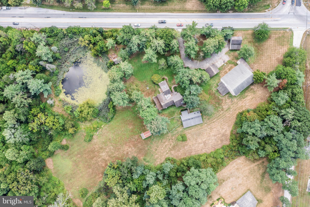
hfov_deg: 65.5
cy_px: 104
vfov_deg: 46.4
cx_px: 155
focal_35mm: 28
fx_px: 241
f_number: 5.6
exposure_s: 1/100
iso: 200
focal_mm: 10.26
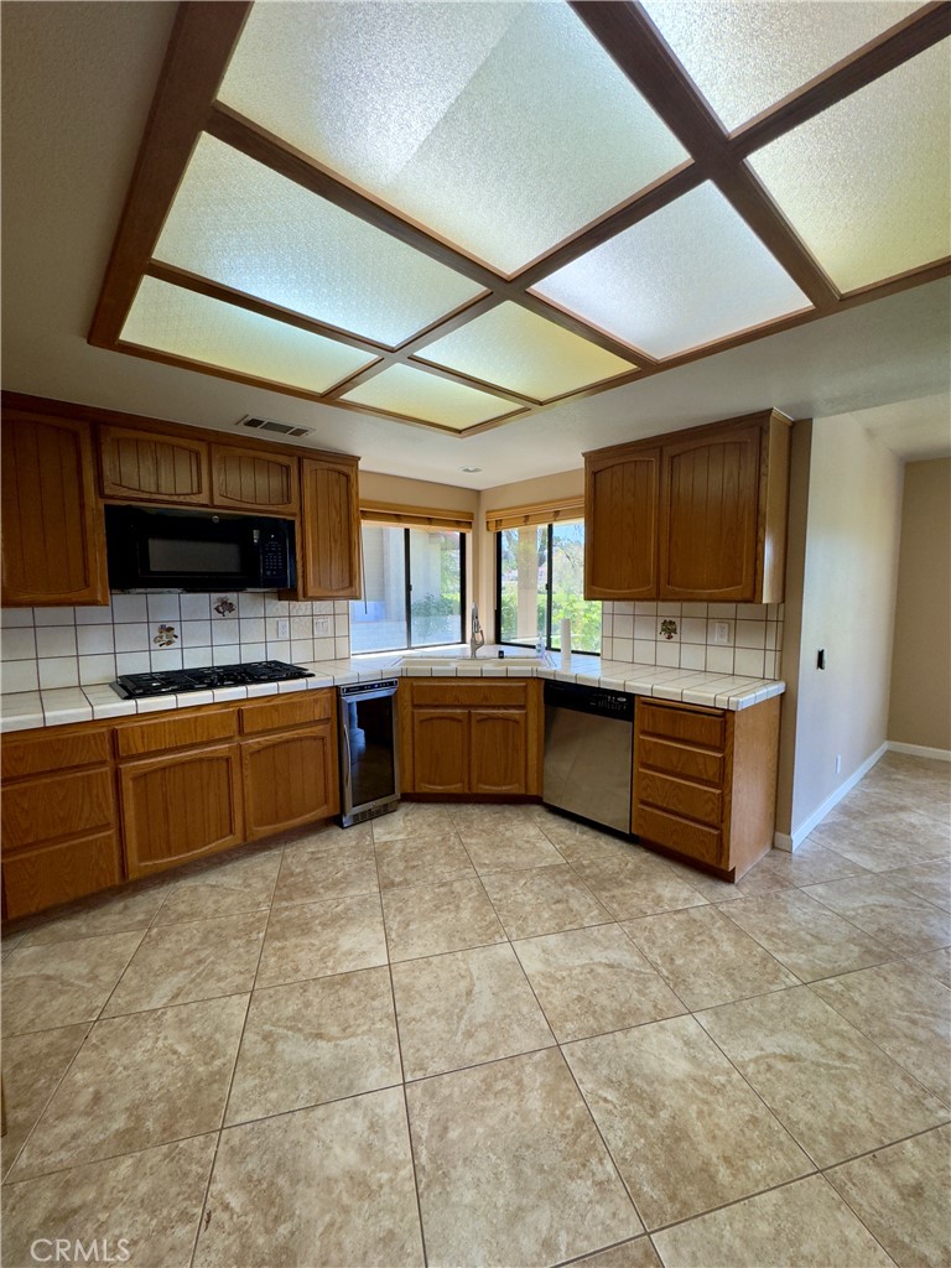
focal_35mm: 14
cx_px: 476
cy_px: 634
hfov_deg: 85.7
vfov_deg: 102.1
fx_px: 513
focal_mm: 2.22
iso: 100
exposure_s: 1/120
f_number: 2.2
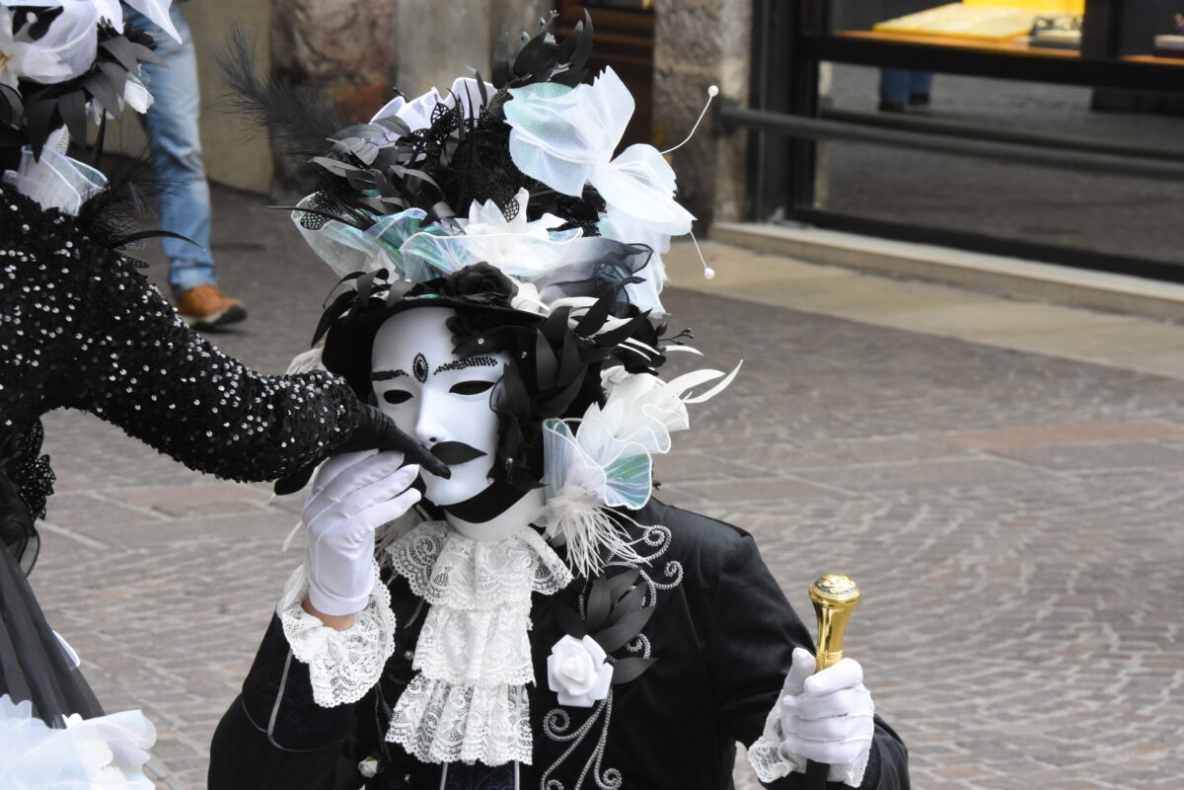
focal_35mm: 180
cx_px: 592
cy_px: 395
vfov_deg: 7.6
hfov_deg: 11.4
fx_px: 5920
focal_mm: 120
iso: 2000
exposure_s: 1/160
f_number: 10
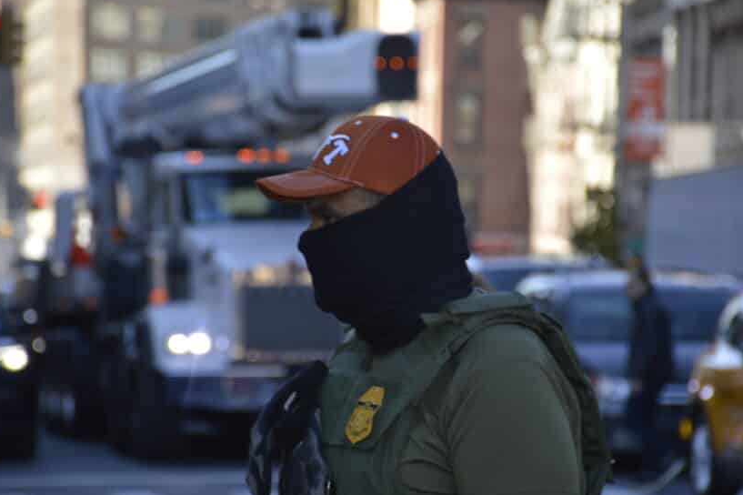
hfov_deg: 10.2
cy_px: 264
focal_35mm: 202
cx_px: 354
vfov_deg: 6.8
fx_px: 4167
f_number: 5.6
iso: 140
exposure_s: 1/125
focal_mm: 122
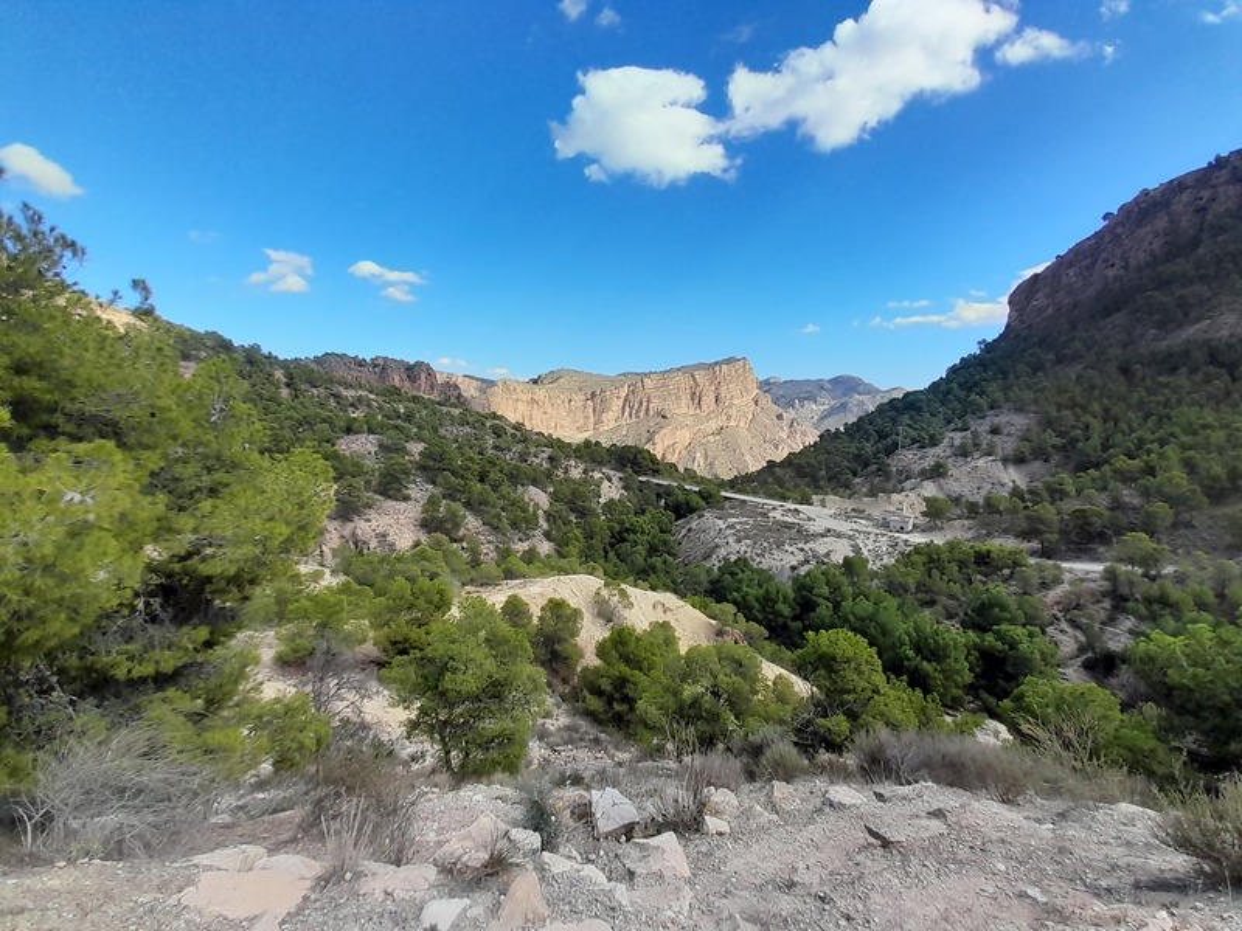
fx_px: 466
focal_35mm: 13
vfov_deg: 89.9
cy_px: 466
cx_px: 621
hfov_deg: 106.2
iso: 40
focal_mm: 1.13
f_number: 2.2
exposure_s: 1/853
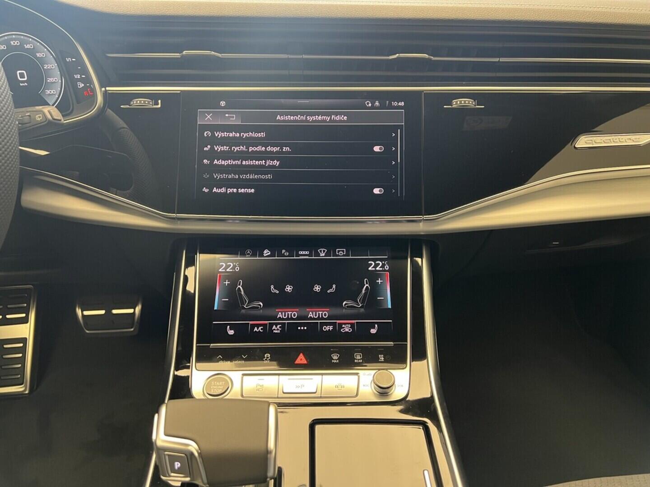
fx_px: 488
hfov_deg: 67.3
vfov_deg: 53.1
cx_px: 325
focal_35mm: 26
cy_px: 244
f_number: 1.5
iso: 200
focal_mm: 5.7
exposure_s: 1/60
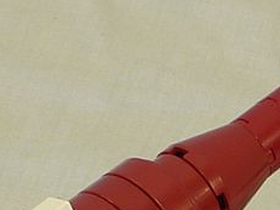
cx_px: 428
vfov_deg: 3.2
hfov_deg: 4.4
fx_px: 3638
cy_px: 666
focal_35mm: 450
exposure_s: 2.5
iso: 80
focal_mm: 12.1
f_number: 4.5
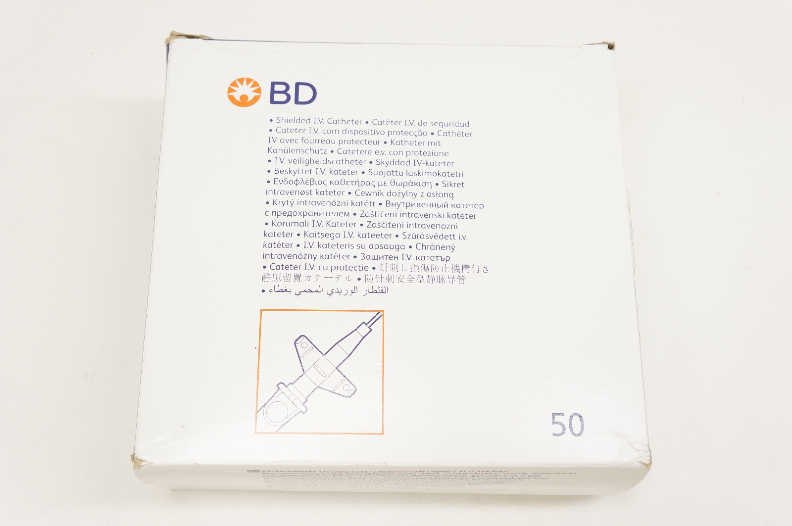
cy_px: 263
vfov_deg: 31.8
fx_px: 923
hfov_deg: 46.4
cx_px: 396
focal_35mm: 42
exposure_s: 1/60
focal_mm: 28
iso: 400
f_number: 6.3
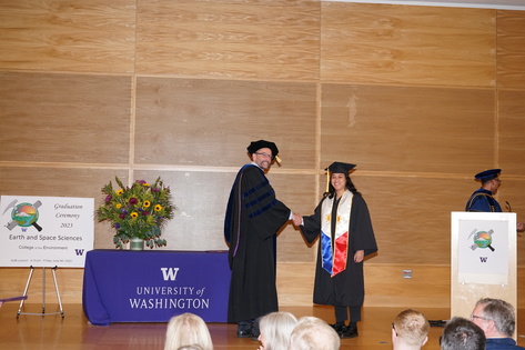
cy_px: 175
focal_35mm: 51
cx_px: 262
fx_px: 743
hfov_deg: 38.9
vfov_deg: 26.5
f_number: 4.5
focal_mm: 51
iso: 1600
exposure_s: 1/100
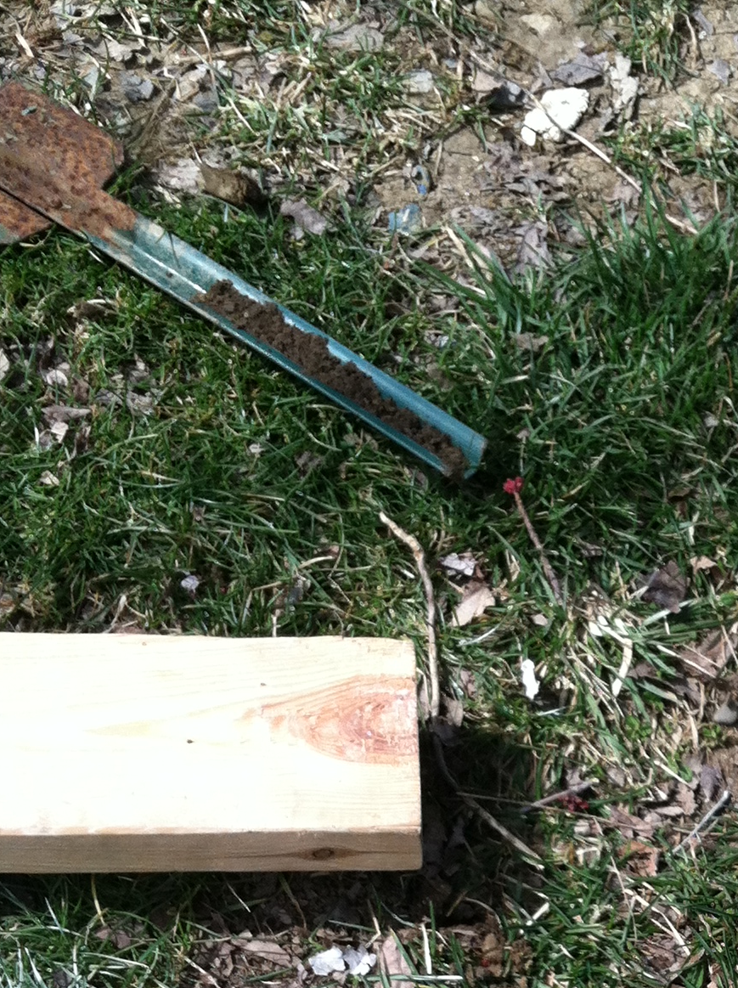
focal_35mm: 78
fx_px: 2223
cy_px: 963
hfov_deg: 18.2
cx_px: 784
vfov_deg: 24.1
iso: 80
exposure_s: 1/556
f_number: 2.8
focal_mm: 3.85
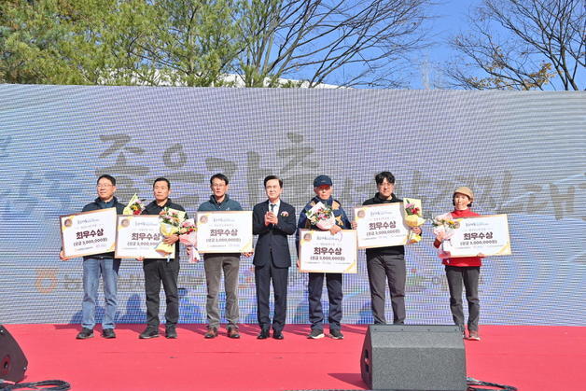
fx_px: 619
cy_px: 196
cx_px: 293
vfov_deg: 35.1
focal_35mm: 38
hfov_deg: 50.7
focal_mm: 38
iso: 100
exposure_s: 1/250
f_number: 11
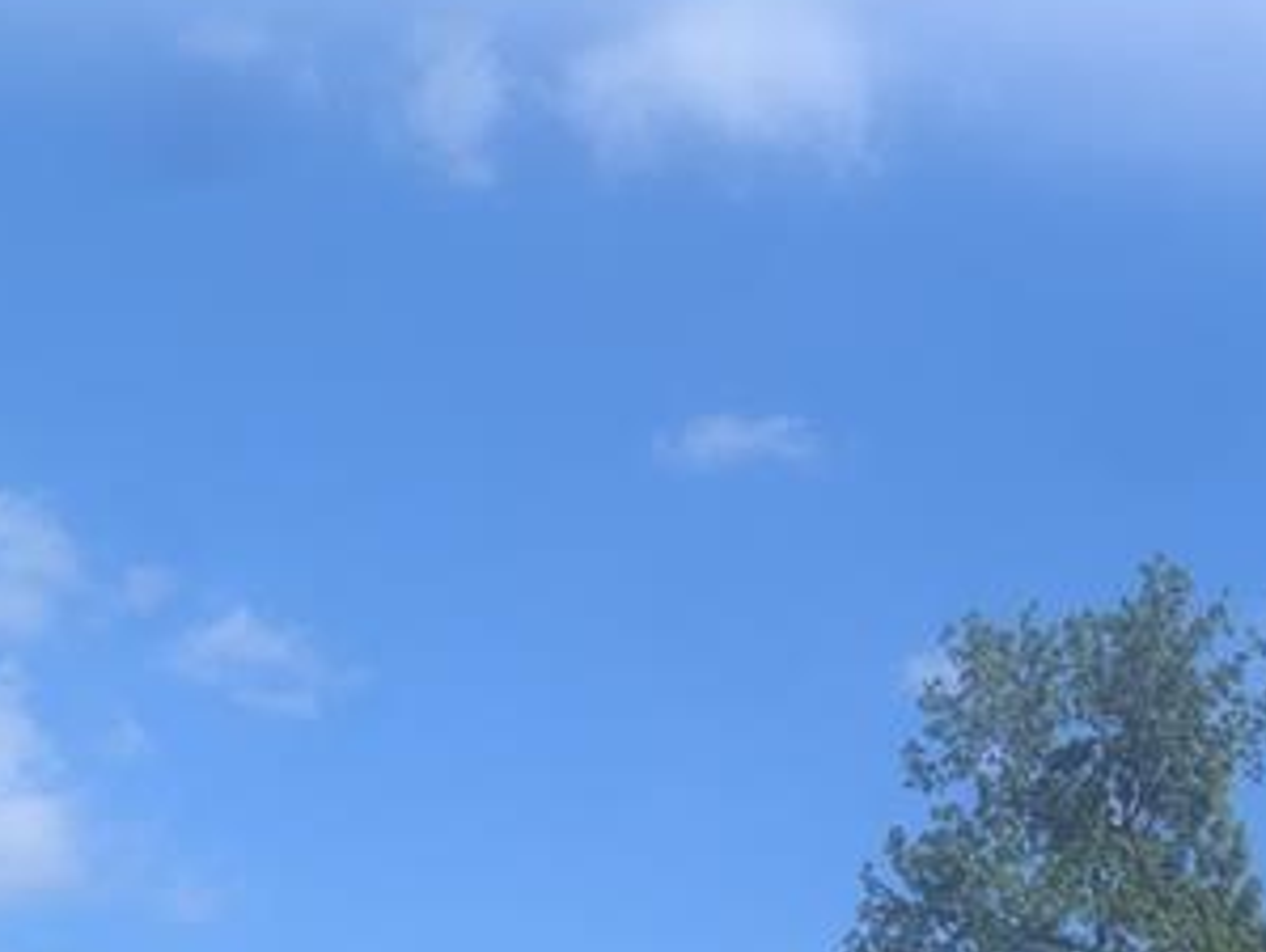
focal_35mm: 82
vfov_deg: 16.8
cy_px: 1295
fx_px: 3003
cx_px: 1389
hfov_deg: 22.5
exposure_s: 1/1887
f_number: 1.85
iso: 45
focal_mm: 6.81
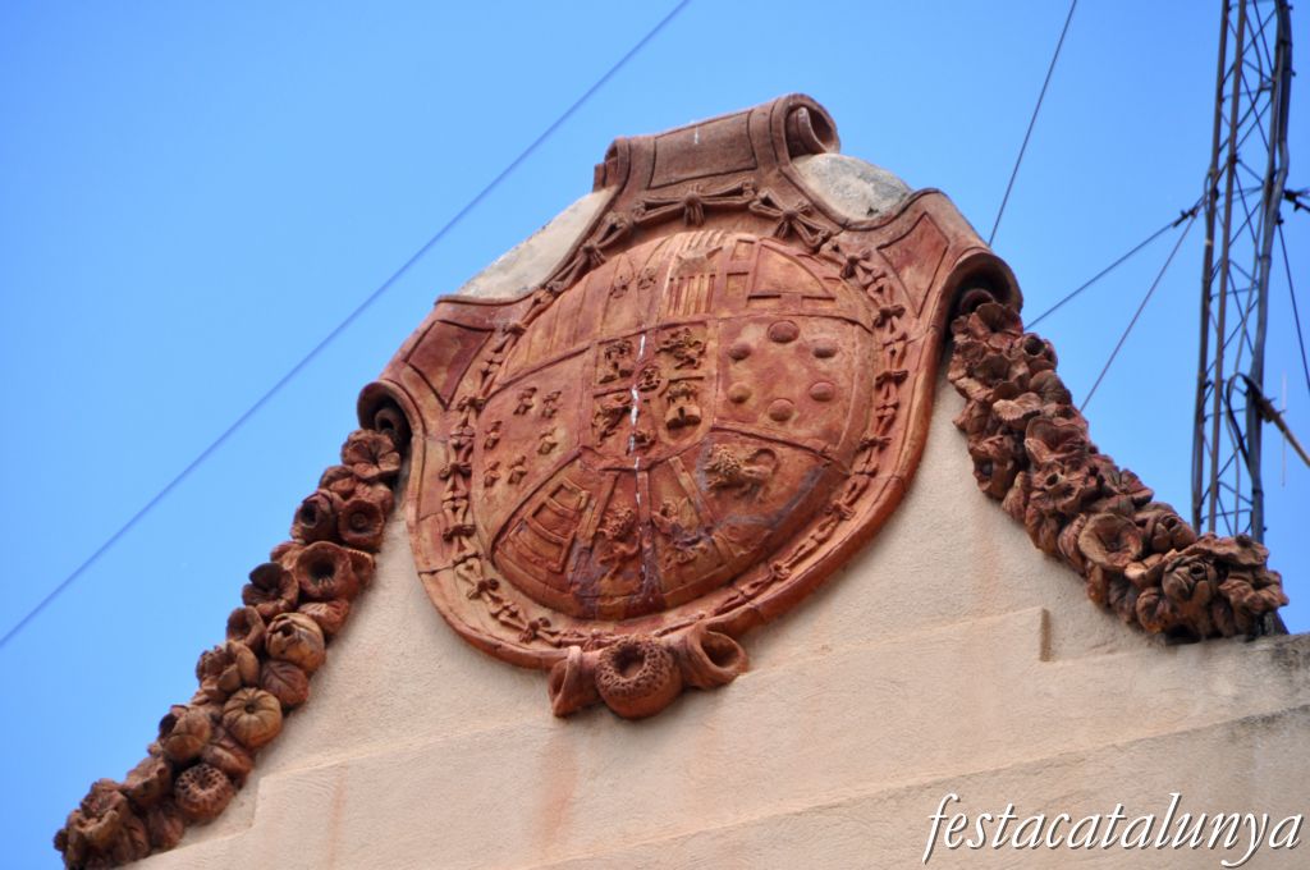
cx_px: 655
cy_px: 435
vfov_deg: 4.6
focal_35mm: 300
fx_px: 10903
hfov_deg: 6.9
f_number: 5.6
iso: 320
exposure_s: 1/500
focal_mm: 200
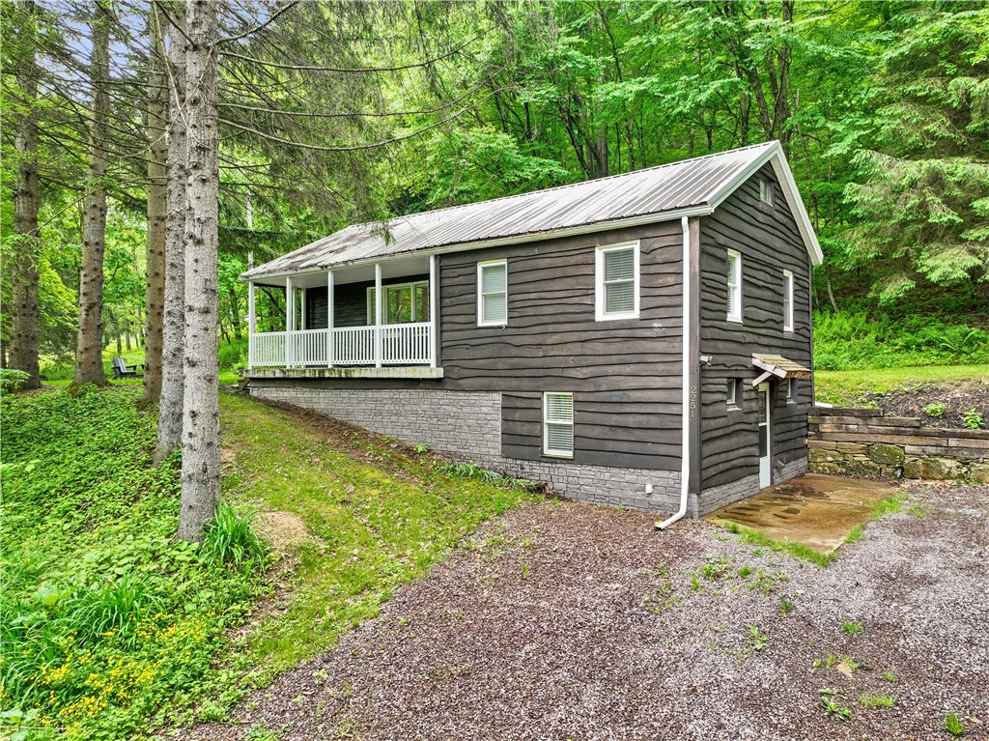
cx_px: 494
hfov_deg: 71.6
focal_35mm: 24
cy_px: 370
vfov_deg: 56.8
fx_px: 685
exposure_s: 1/100
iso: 110
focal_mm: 12.29
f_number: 2.8
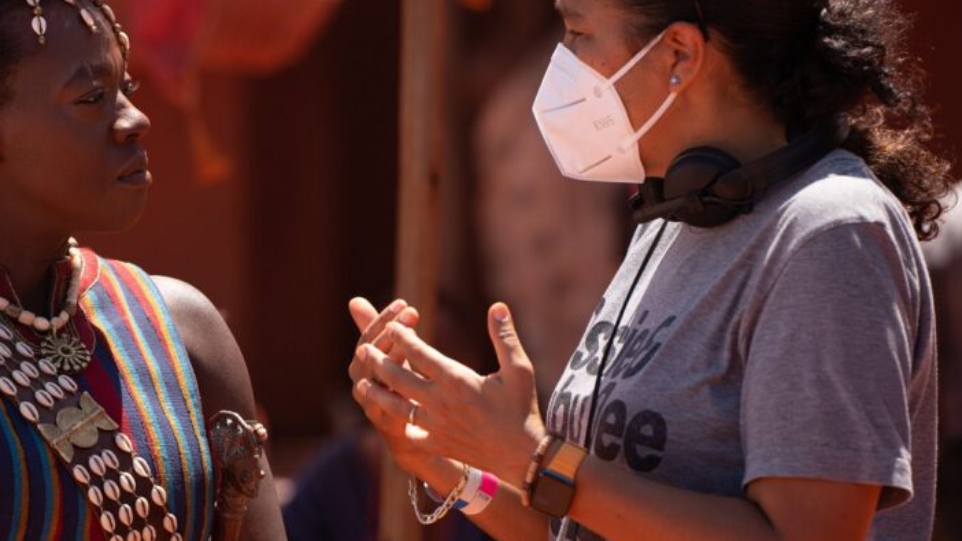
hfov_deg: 7.8
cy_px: 342
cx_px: 318
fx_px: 7015
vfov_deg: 4.4
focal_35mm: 275
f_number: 4.5
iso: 125
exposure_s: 1/800
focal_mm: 180
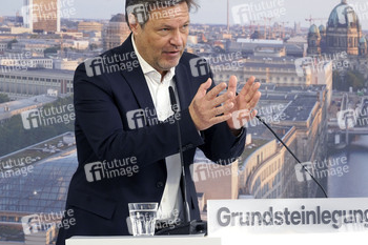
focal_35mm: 196
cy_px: 90
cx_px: 231
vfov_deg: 7.0
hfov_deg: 10.5
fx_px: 2003
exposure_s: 1/320
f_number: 8
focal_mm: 152
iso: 640
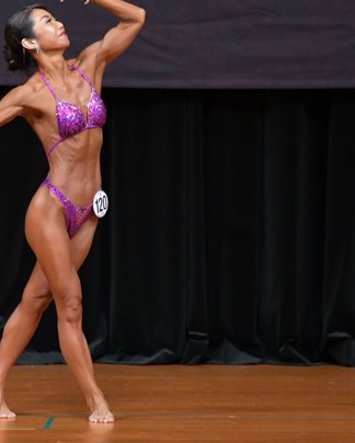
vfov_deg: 3.8
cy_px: 191
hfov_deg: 3.0
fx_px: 6711
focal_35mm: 511
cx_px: 65
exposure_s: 1/400
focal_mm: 190
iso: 4000
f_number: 5.6
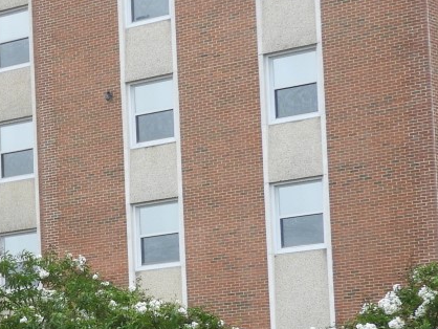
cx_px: -290
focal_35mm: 155
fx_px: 1962
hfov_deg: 11.9
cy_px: 354
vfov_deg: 9.5
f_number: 4
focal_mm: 8.1
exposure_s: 1/30
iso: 125
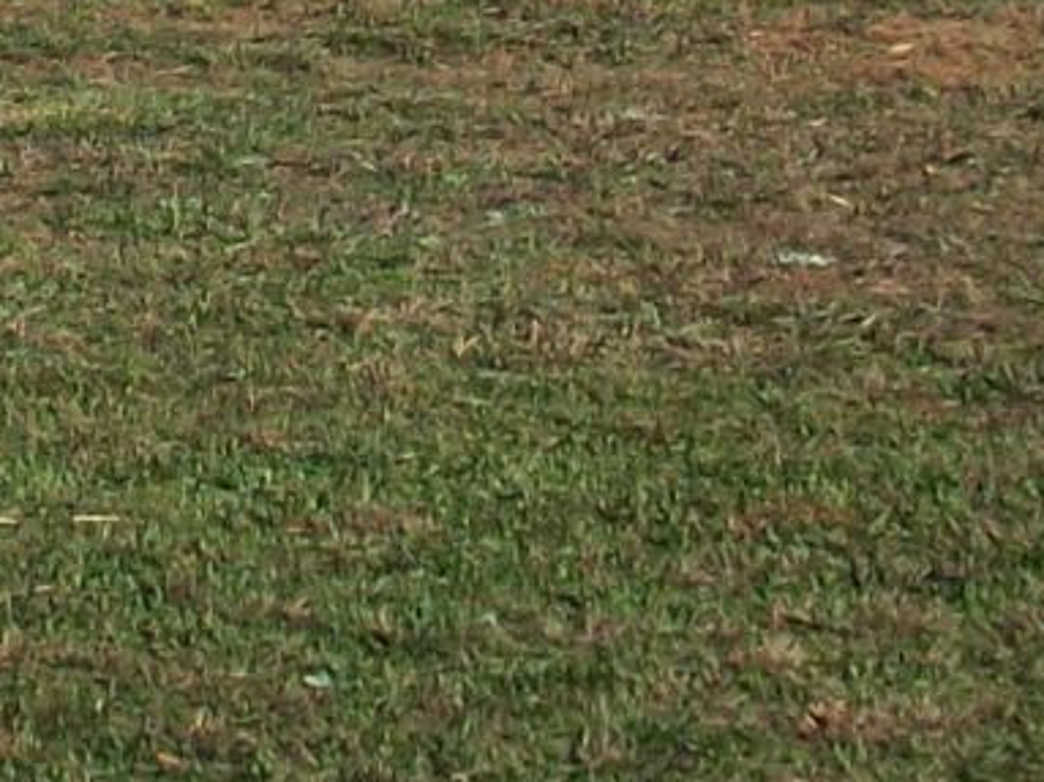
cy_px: -766
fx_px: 7417
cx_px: 25
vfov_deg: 5.9
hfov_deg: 8.0
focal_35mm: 246
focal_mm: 7.6
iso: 80
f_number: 6.3
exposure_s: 1/538
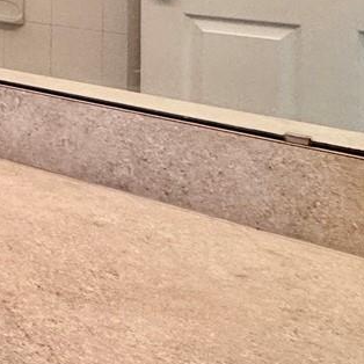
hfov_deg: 18.0
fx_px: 749
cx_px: -376
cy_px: -92
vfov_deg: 24.3
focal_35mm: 63
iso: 200
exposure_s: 1/60
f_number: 2.2
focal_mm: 2.22
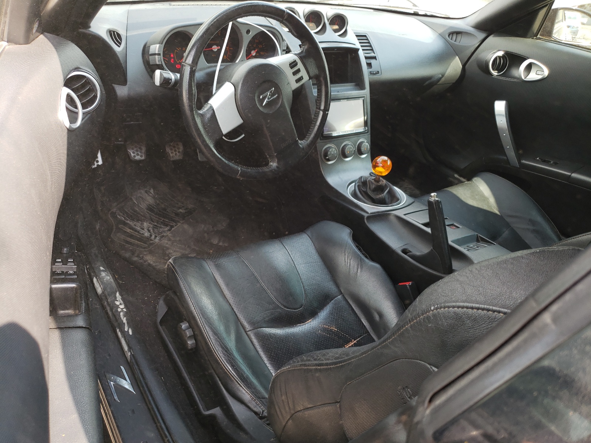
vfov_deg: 53.1
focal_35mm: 26
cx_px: 296
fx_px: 444
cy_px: 222
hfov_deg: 67.3
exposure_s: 1/152
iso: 50
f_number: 1.5
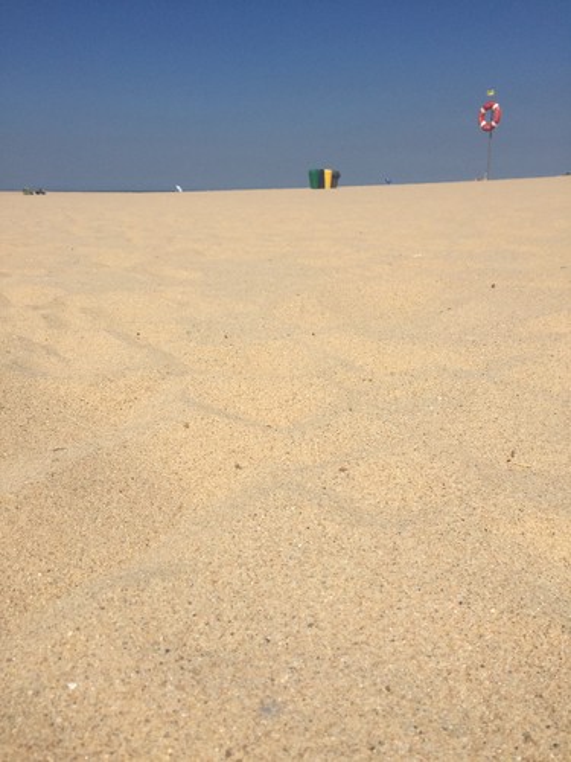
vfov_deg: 61.7
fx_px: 638
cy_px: 381
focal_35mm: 29
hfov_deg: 48.2
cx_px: 286
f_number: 2.2
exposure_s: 1/4950
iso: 32
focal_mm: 4.15
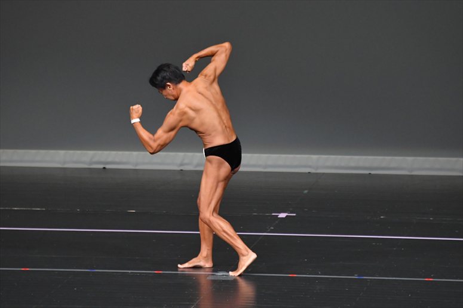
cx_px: 232
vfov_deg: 4.0
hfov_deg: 6.0
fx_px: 4435
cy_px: 154
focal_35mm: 345
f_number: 5.6
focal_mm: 230
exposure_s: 1/400
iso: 4000
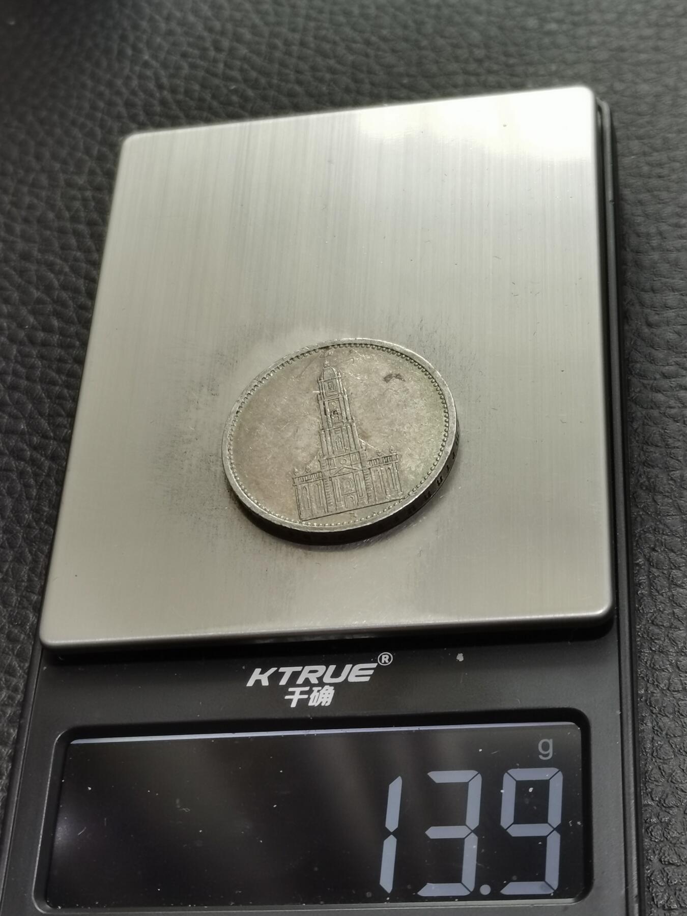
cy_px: 458
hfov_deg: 21.6
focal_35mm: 68
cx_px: 344
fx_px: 1799
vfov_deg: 28.6
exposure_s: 1/100
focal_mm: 5.58
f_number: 1.8
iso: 64
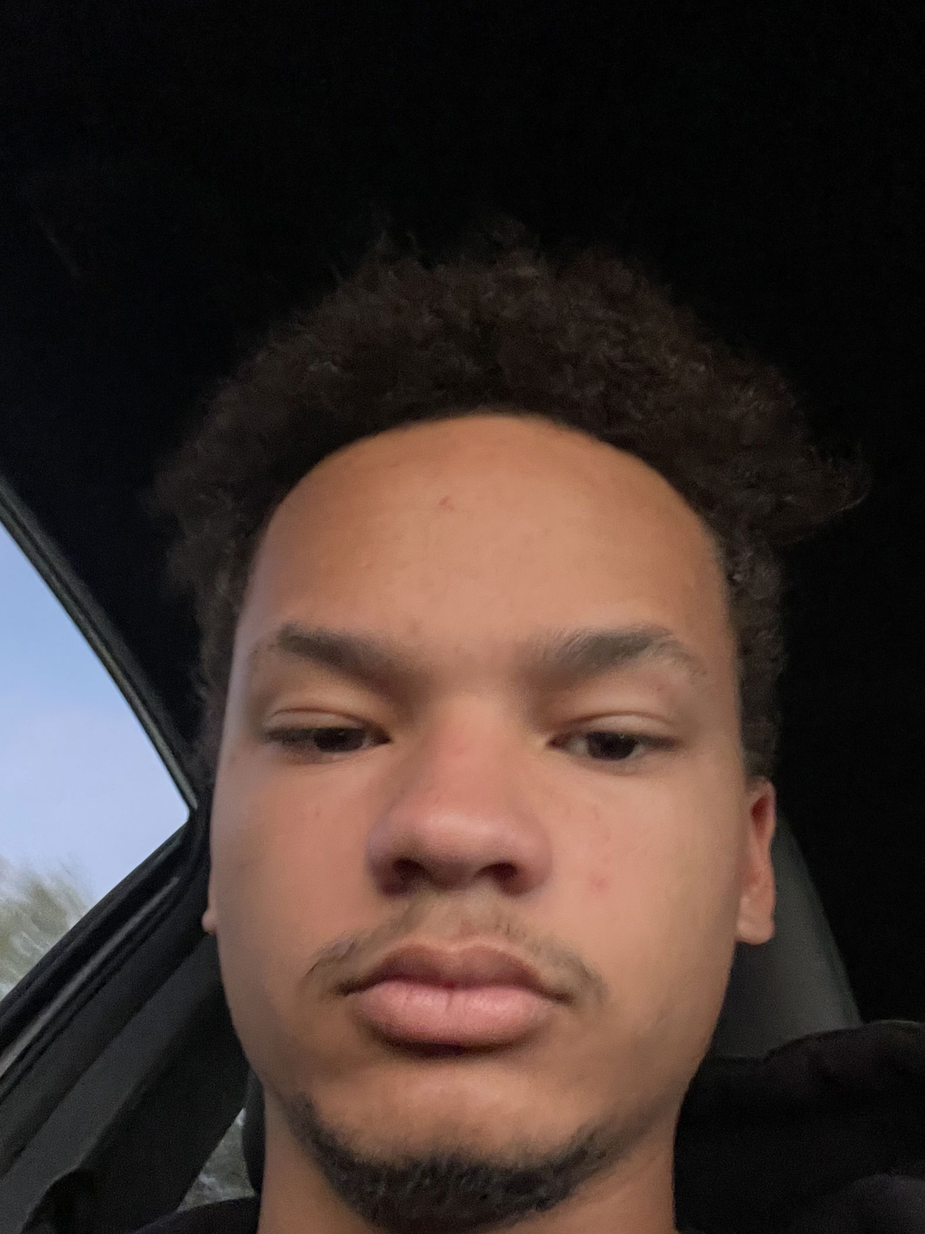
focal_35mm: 35
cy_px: 697
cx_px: 486
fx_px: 1247
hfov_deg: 40.7
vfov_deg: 52.5
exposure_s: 1/19
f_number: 2.2
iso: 800
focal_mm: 2.71
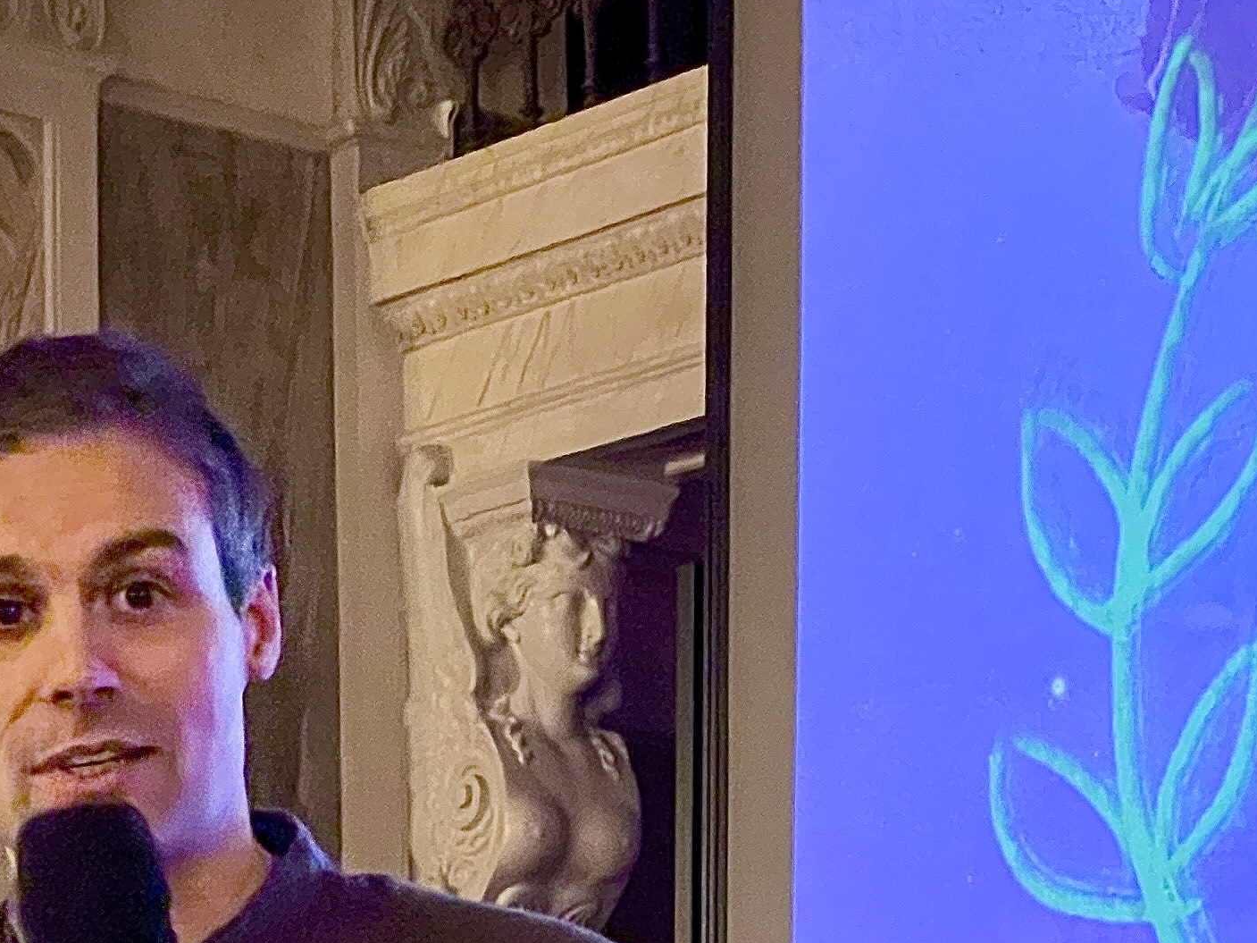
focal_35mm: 149
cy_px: 1144
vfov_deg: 9.8
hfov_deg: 13.1
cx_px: 1169
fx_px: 5410
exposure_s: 1/25
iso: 1000
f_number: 2
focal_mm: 6
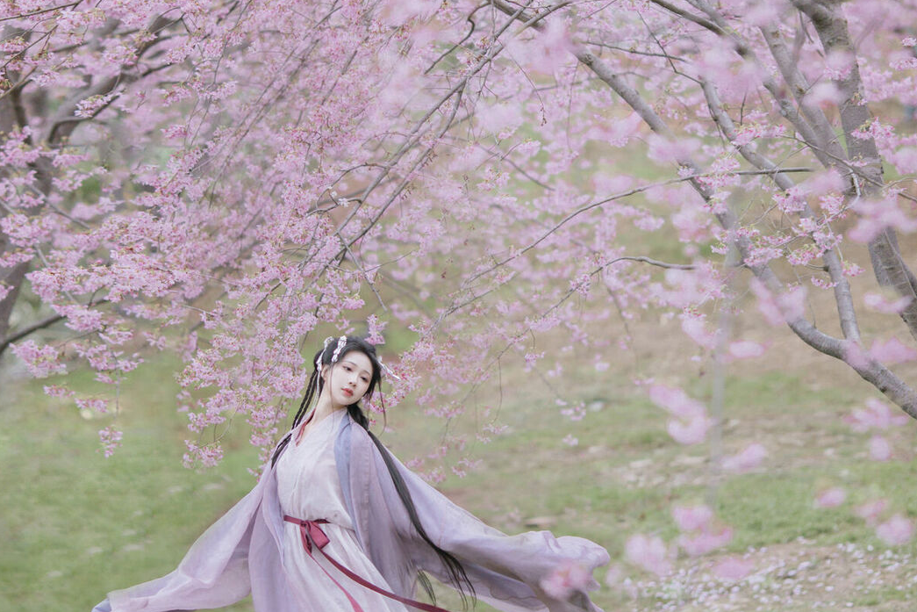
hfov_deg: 10.2
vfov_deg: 6.8
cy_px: 197
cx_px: 457
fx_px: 5146
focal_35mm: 202
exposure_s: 1/800
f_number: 2
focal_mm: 135
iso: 1000
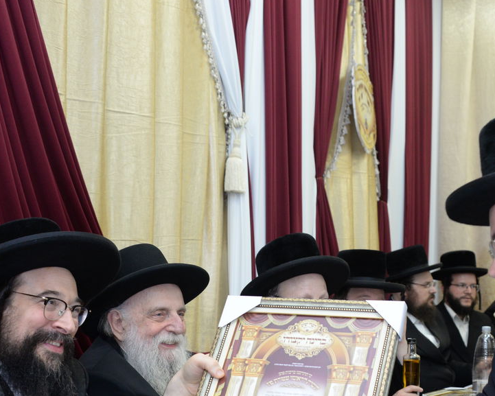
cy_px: 312
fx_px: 908
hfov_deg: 30.4
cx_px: 287
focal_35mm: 62
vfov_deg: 24.2
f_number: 4.5
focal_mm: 34
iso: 1600
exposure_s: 1/80
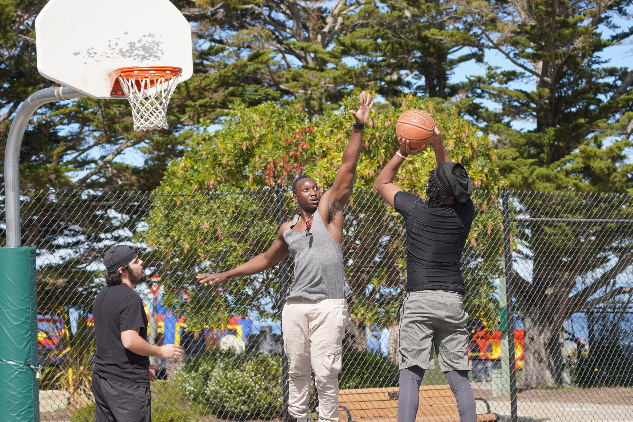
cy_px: 211
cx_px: 316
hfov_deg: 16.3
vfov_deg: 10.9
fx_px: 2215
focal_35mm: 126
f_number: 4.5
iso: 100
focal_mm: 84
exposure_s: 1/500
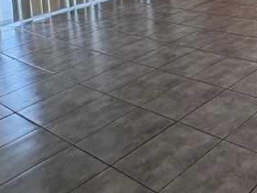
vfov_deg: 22.9
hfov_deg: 30.2
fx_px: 379
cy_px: -100
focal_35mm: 51
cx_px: 329
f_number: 2.2
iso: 320
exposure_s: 1/120
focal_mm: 2.22
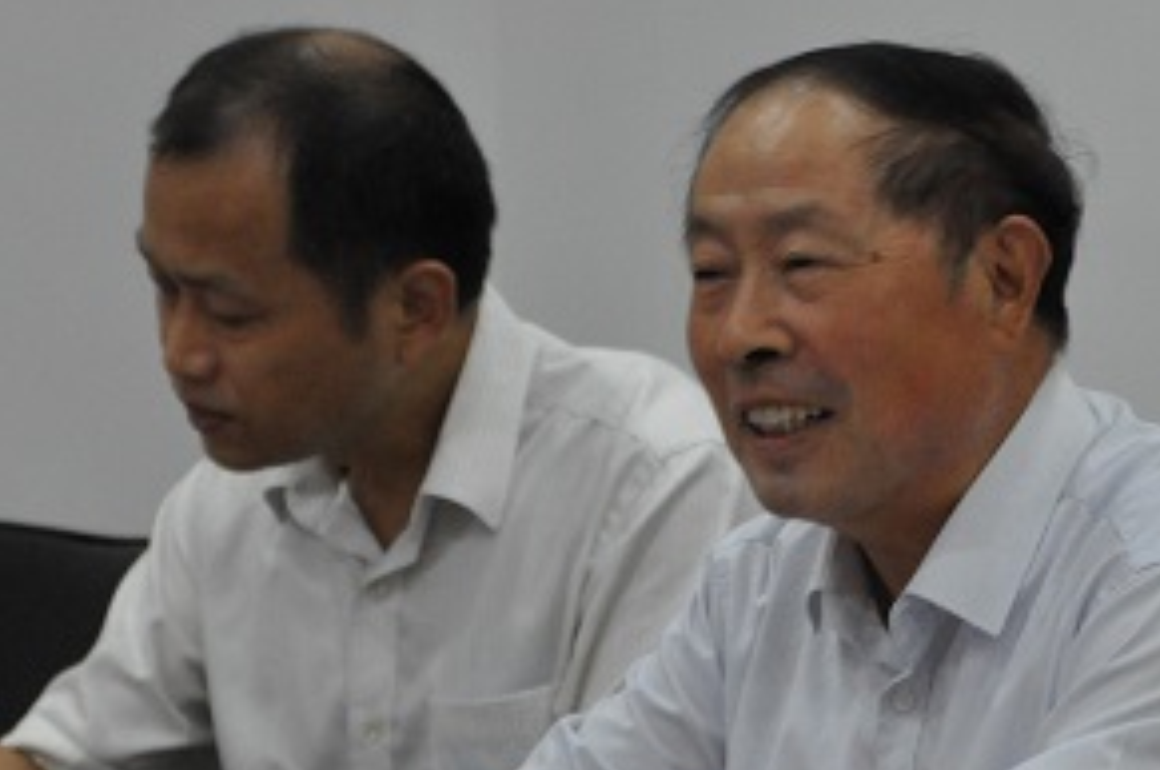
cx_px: 1028
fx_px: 6176
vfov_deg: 7.1
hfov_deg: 10.7
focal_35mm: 192
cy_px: 463
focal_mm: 62
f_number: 5
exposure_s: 1/60
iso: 2000
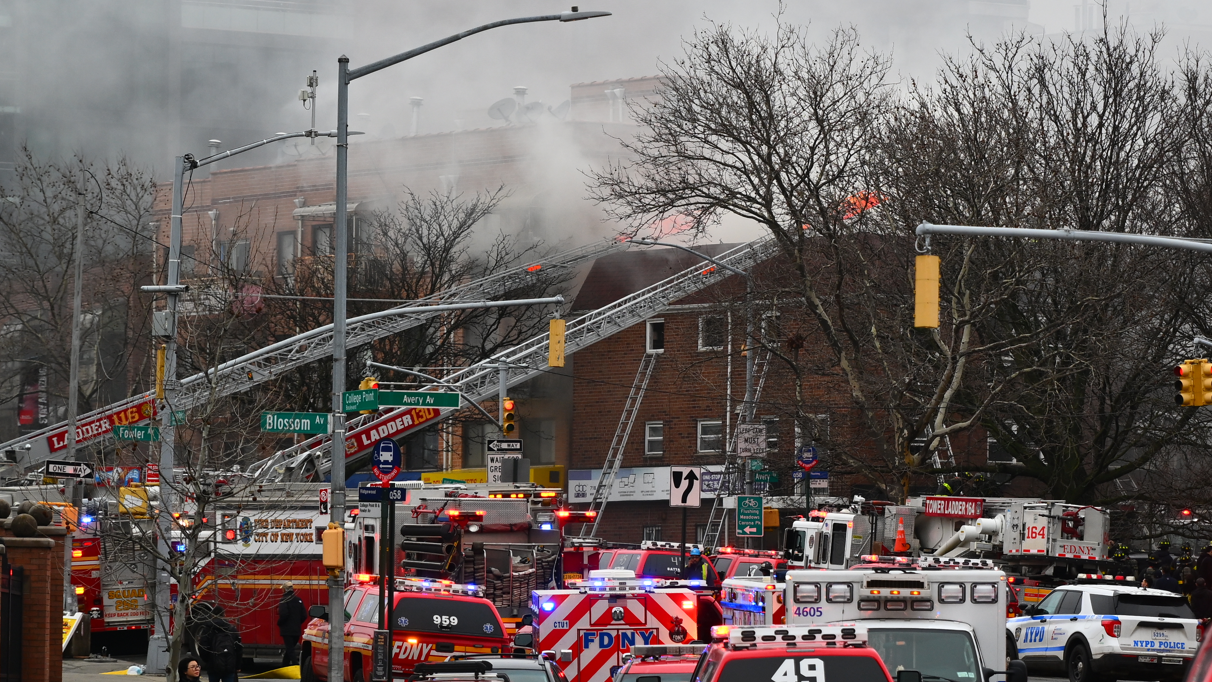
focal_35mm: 245
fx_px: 7874
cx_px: 901
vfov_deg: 5.0
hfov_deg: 8.8
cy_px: 208
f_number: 4
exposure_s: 1/1600
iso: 360
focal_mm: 120
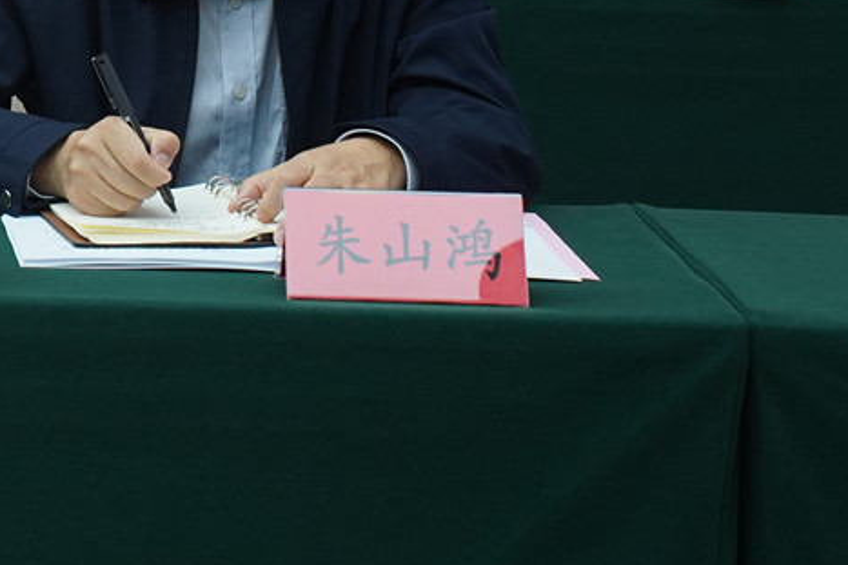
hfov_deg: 8.3
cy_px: -291
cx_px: -556
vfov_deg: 5.7
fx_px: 5651
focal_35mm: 240
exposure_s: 1/160
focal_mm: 70
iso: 1250
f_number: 5.6
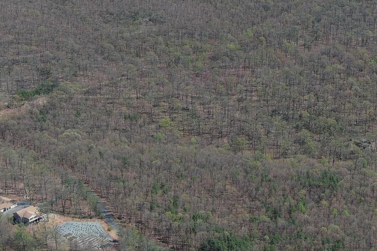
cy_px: 72
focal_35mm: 84
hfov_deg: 22.7
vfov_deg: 16.2
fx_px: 879
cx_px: 422
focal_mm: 10.57
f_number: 2.8
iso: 100
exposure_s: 1/858
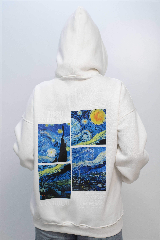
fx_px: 333
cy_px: 120
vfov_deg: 39.6
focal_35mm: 50
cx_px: 80
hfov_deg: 27.0
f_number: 3.5
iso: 640
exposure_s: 1/200
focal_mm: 50
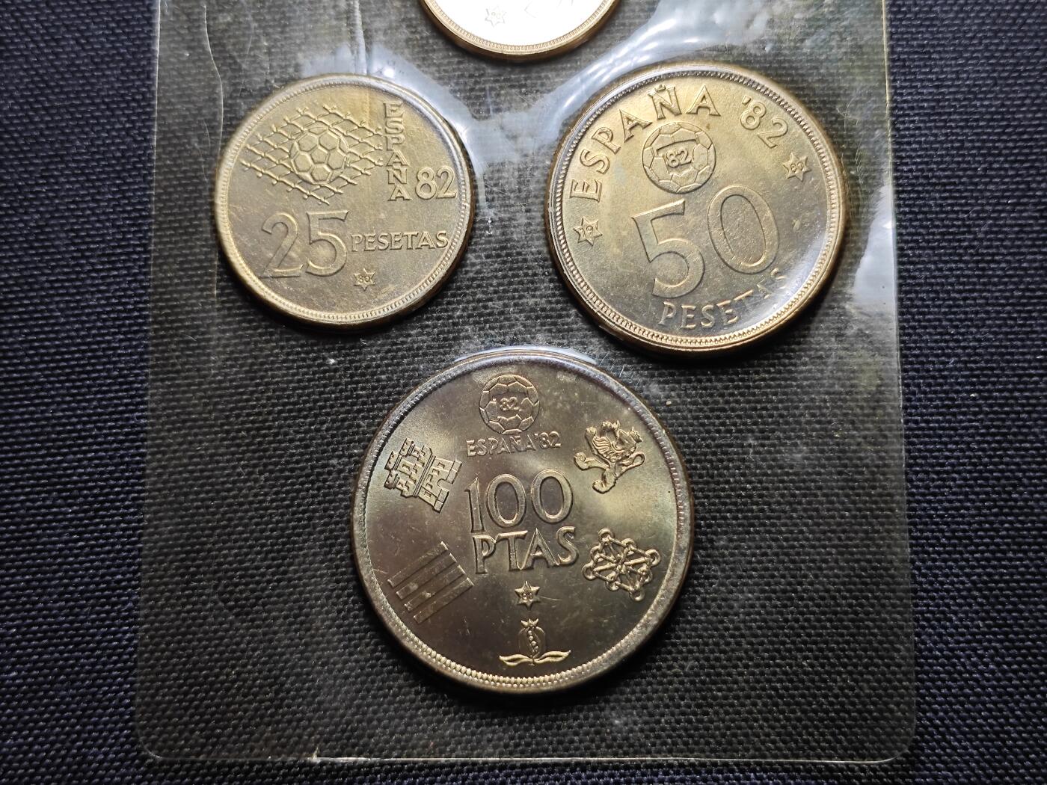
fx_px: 1482
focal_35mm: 49
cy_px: 392
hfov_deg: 38.9
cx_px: 524
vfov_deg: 29.7
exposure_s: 1/100
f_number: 1.6
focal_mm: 5.84
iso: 64
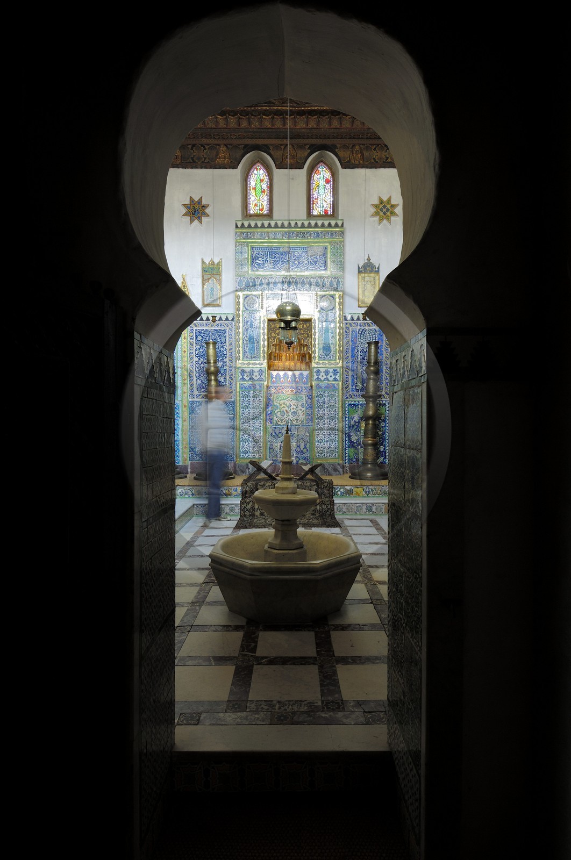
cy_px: 430
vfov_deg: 85.5
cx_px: 286
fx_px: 465
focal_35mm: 20
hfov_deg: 63.1
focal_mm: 13
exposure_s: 1.8
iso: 100
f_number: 11
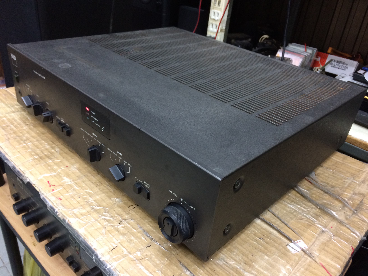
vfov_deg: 48.2
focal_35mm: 29
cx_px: 184
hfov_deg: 61.7
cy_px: 138
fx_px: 308
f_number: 2.2
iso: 200
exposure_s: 1/33
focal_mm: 4.15
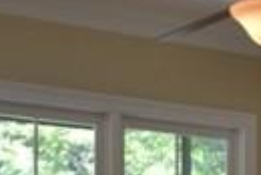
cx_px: 379
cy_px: 287
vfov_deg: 7.6
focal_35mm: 177
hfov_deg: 11.2
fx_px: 1285
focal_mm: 24
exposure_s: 1/80
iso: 400
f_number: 4.2
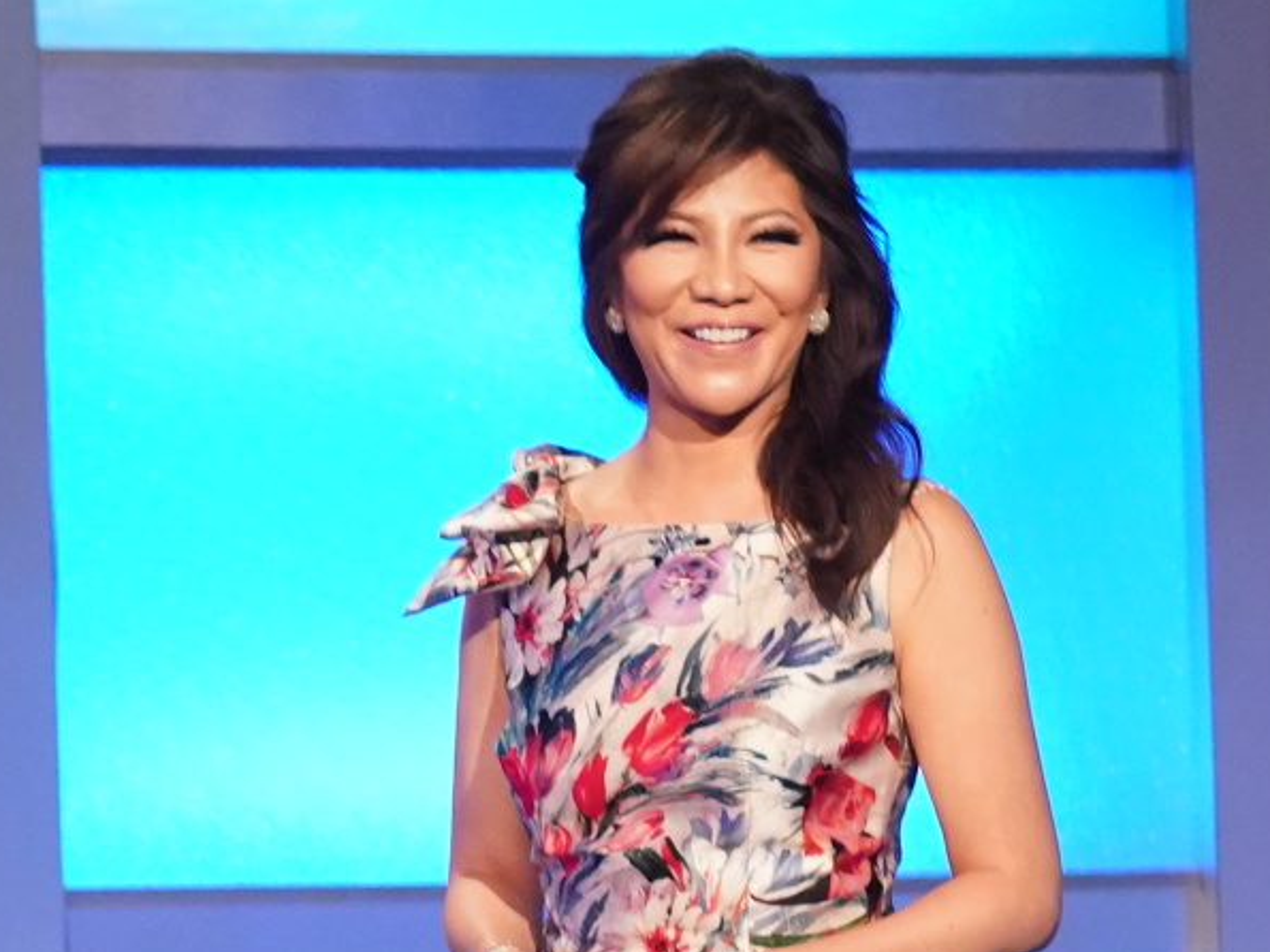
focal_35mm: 359
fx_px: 13168
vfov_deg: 4.1
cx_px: -858
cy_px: 1375
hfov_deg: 5.5
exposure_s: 1/200
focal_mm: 74
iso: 3200
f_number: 4
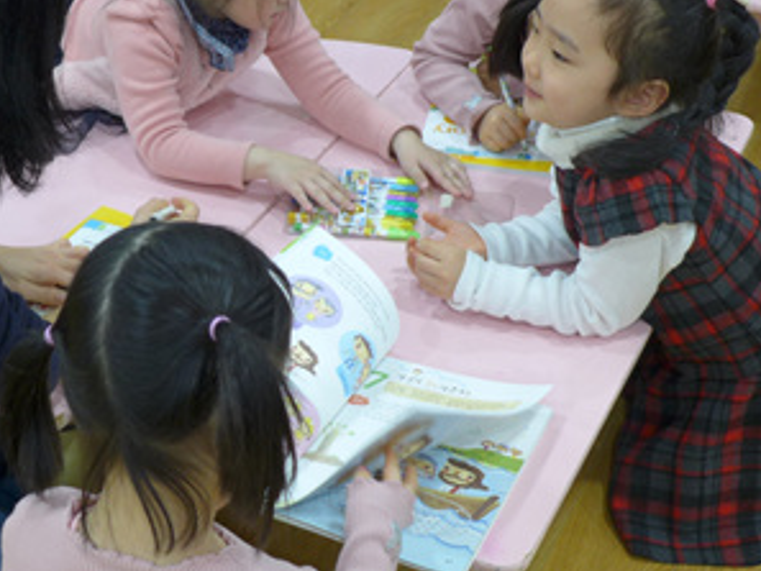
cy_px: 302
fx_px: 1518
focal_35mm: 69
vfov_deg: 21.3
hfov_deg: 27.9
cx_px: 236
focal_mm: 6.3
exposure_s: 1/60
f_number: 1.6
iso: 125
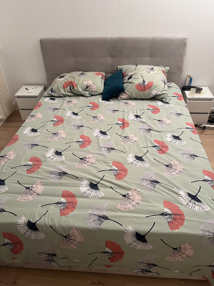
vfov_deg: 67.3
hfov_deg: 53.1
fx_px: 214
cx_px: 107
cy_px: 143
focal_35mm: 26
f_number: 1.6
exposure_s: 1/50
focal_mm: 5.1
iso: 125
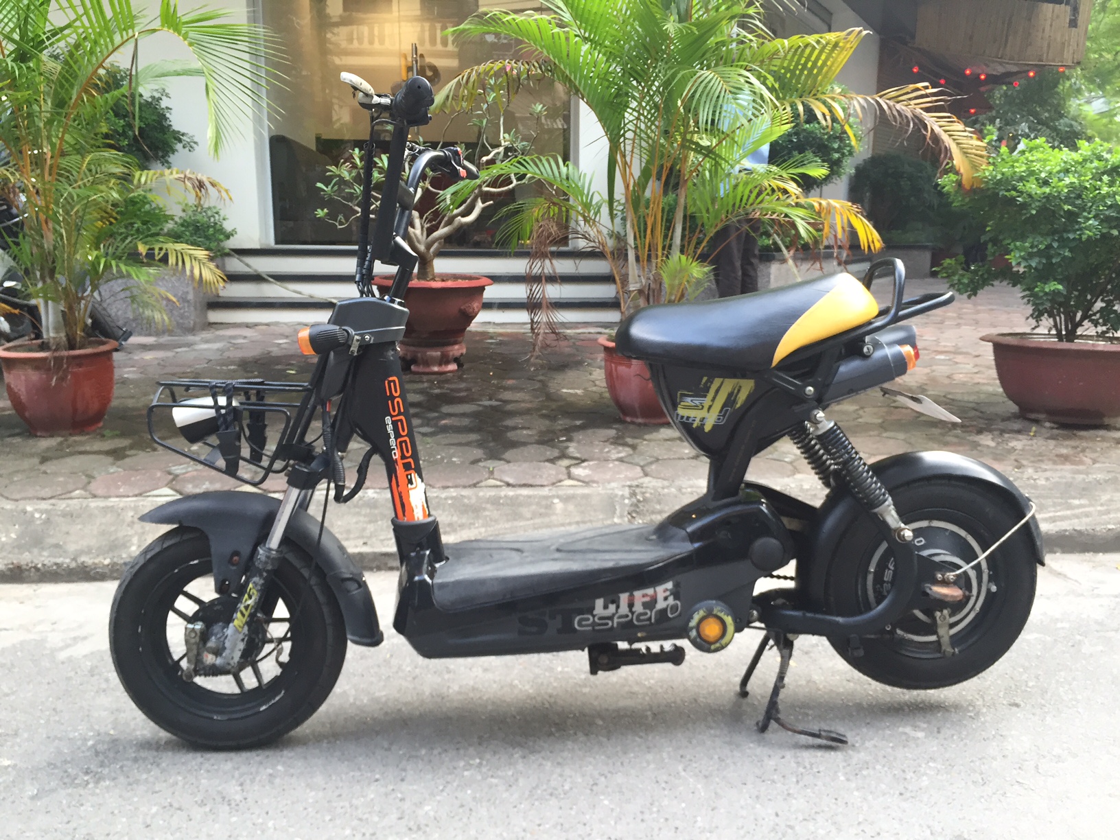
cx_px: 560
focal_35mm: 29
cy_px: 420
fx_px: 938
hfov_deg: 61.7
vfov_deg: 48.2
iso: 32
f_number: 2.2
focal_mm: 4.15
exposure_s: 1/33
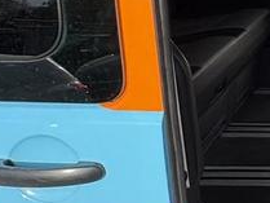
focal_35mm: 60
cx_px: 435
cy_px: 56
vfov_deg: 24.2
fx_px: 468
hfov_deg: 23.5
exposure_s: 1/657
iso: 64
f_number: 2.2
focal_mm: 2.22
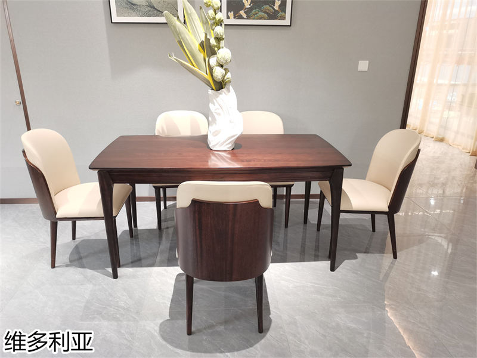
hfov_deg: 67.3
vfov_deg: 53.1
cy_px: 179
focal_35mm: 26
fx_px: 358
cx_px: 238
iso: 500
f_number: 1.8
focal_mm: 5.58
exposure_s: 1/33.3
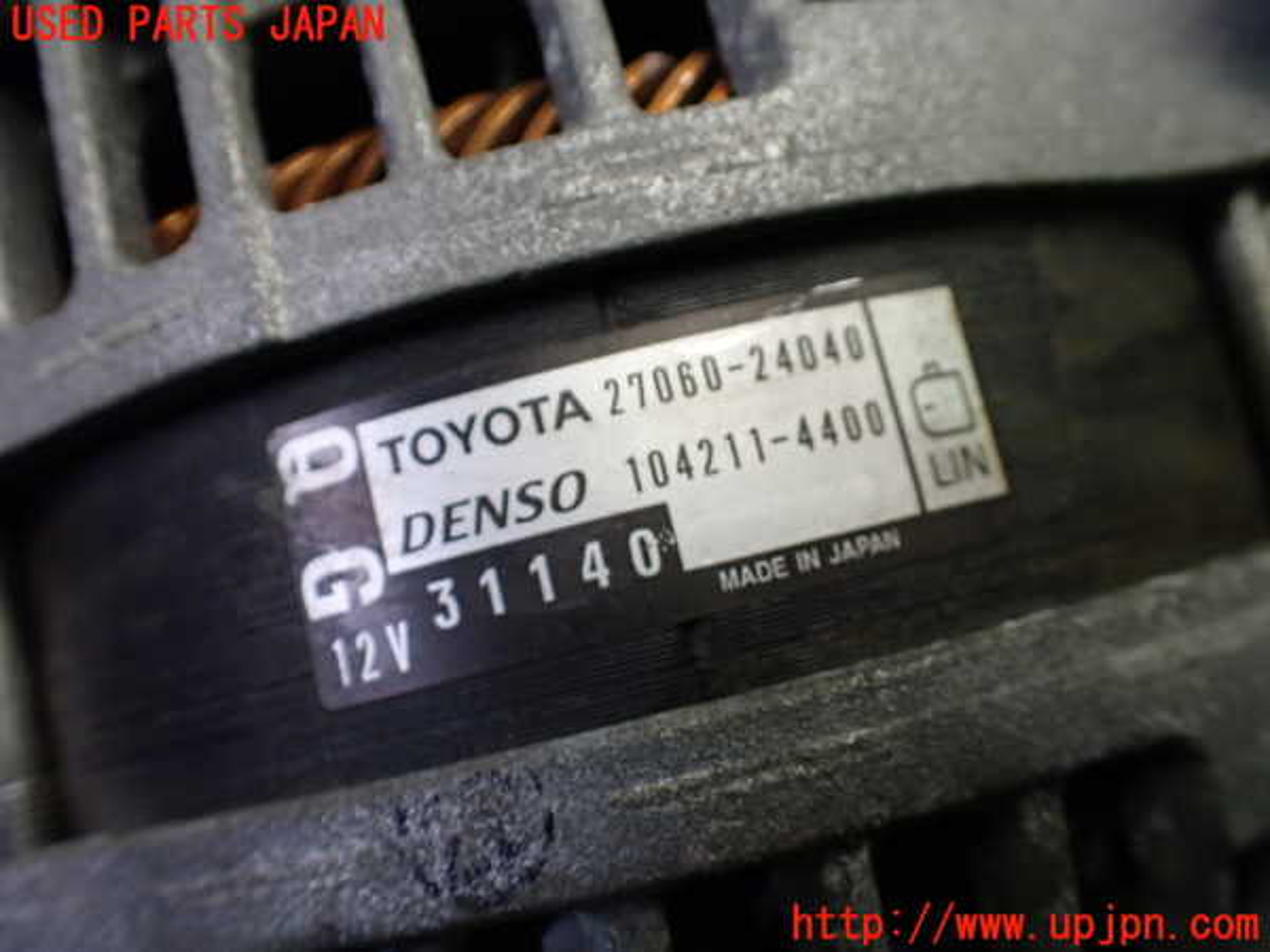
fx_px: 1101
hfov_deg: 60.0
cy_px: 476
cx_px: 635
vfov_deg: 46.8
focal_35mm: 30
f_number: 2.3
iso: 400
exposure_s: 1/125
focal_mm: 5.4
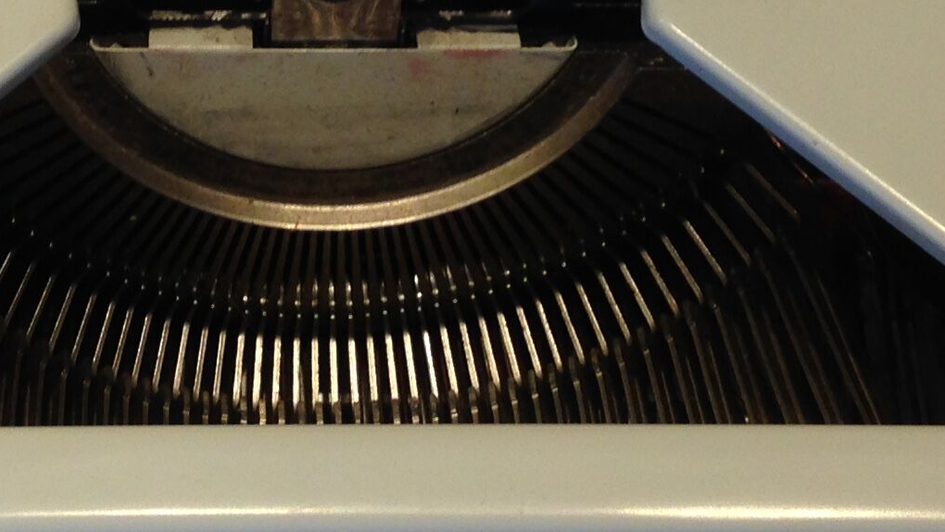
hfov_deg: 18.5
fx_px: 2882
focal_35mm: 115
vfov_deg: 10.5
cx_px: 216
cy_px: 6
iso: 50
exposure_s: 1/30
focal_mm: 4.12
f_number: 2.4
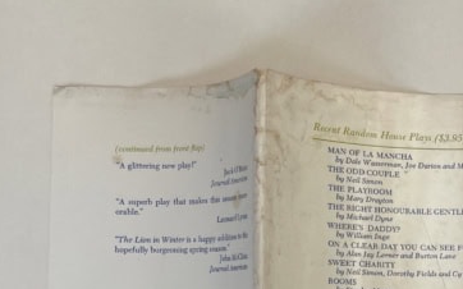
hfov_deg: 23.9
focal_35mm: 78
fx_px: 984
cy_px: 345
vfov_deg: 16.1
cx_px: 567
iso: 32
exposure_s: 1/312
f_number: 1.6
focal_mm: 4.2
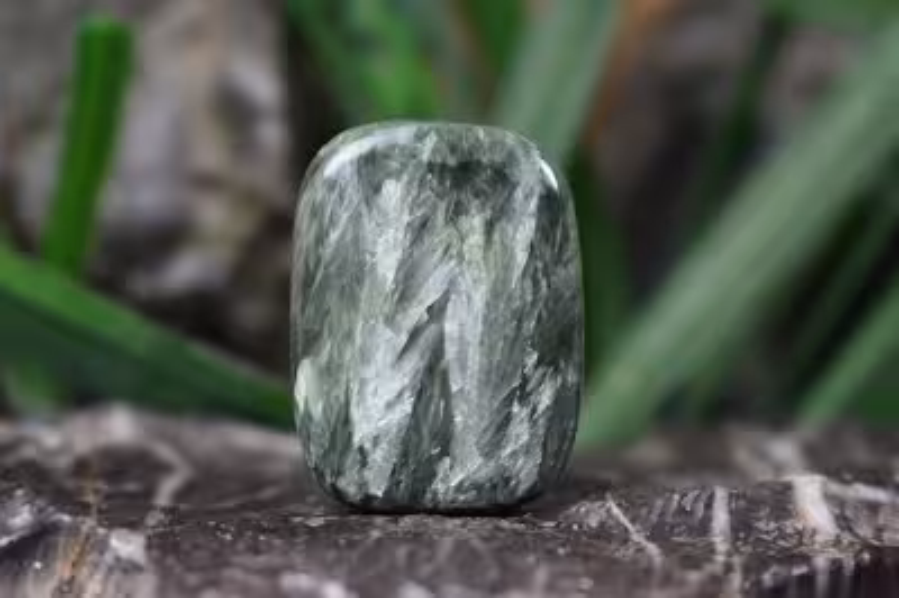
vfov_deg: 17.5
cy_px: 299
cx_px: 450
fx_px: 1946
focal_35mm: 78
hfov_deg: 26.0
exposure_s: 1/60
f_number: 5.6
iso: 450
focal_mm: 52
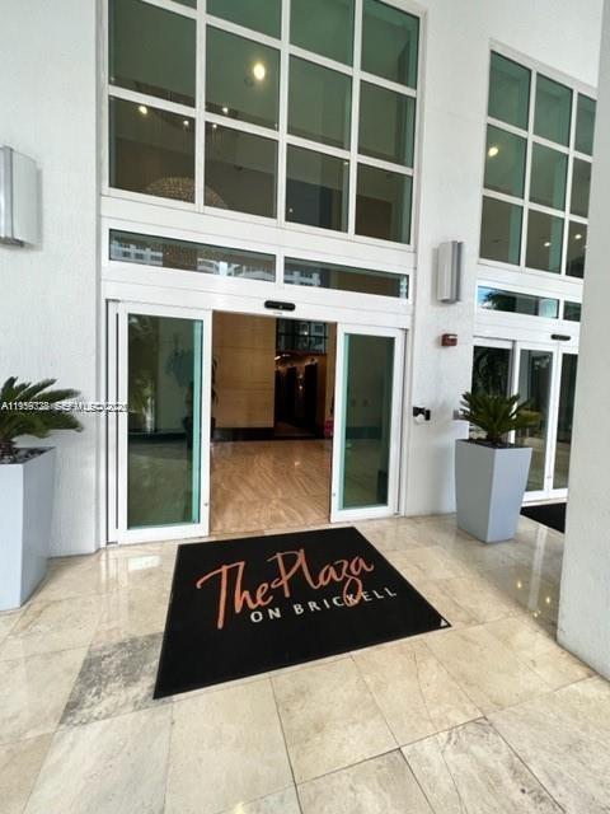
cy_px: 407
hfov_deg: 89.9
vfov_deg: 106.2
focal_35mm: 13
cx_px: 305
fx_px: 305
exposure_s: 1/121
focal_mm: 1.57
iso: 100
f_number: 1.8
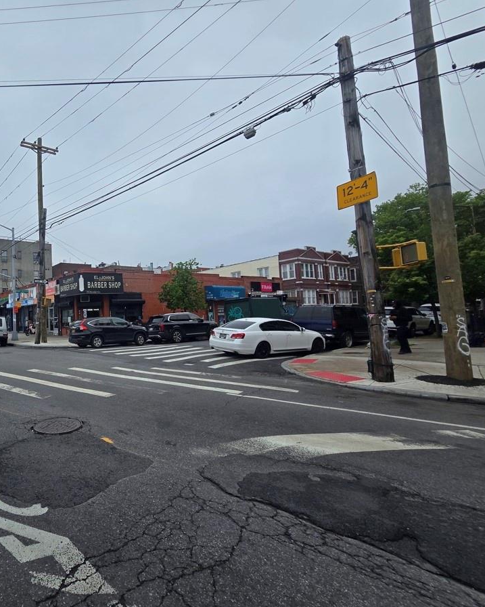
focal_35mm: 17
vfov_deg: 89.6
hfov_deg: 68.6
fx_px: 305
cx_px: 89
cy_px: 304
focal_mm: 2.2
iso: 50
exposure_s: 1/2969
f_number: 2.2
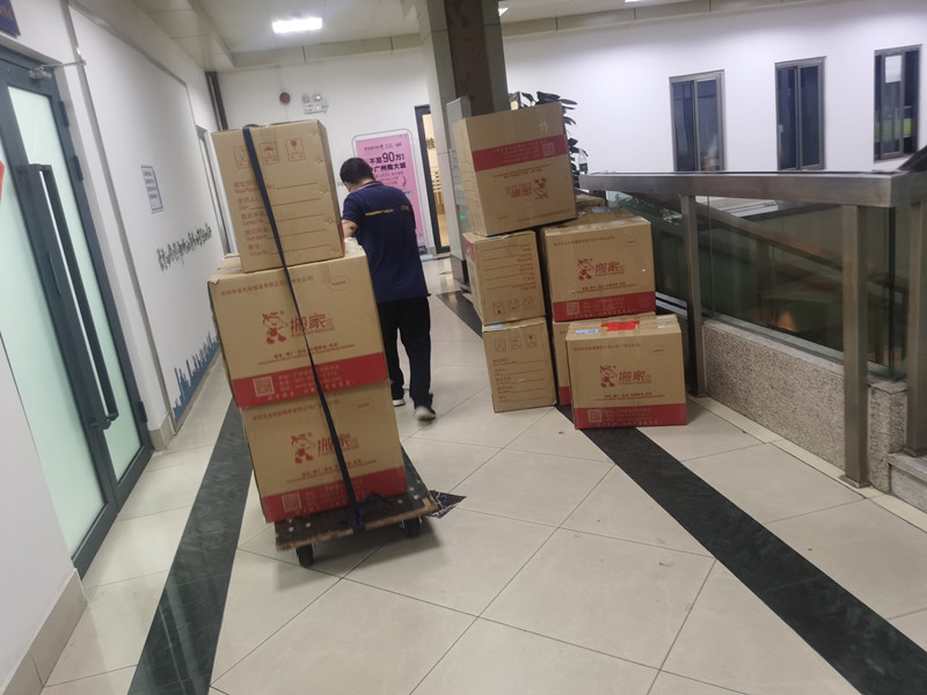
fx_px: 723
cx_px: 464
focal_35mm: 27
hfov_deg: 65.3
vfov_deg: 51.4
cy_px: 348
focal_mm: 5.56
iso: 320
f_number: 1.6
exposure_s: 1/33.3
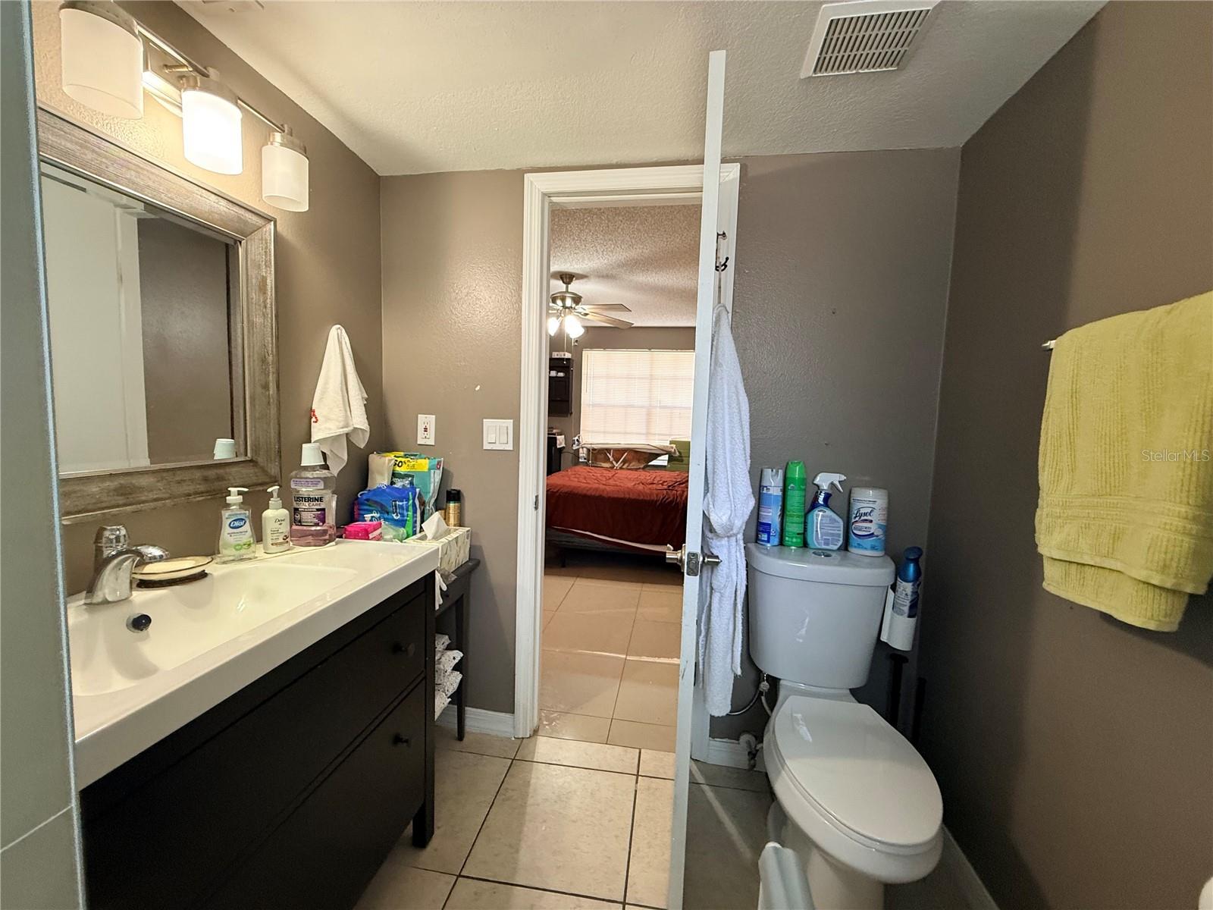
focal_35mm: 14
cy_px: 455
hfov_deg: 102.1
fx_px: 491
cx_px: 606
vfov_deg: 85.7
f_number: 2.2
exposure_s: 1/60
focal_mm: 2.22
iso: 200
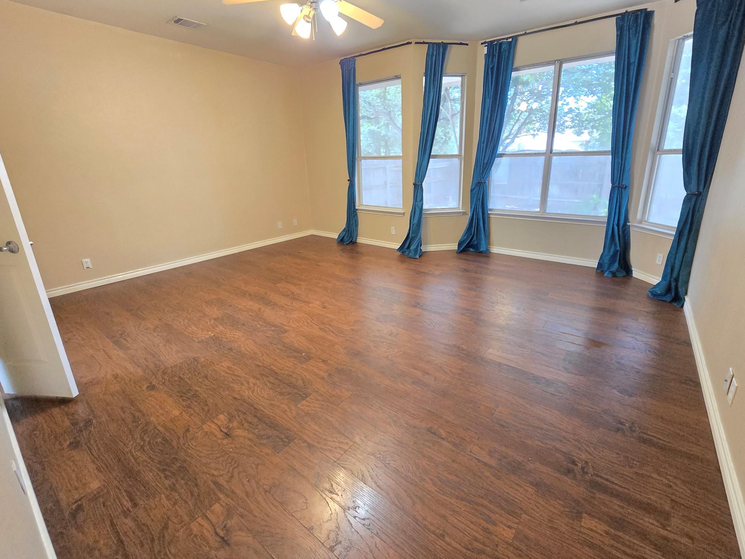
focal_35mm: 14
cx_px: 392
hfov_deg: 102.0
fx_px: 301
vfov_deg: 85.6
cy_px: 262
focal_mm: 2.2
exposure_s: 1/60
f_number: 2.2
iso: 1000
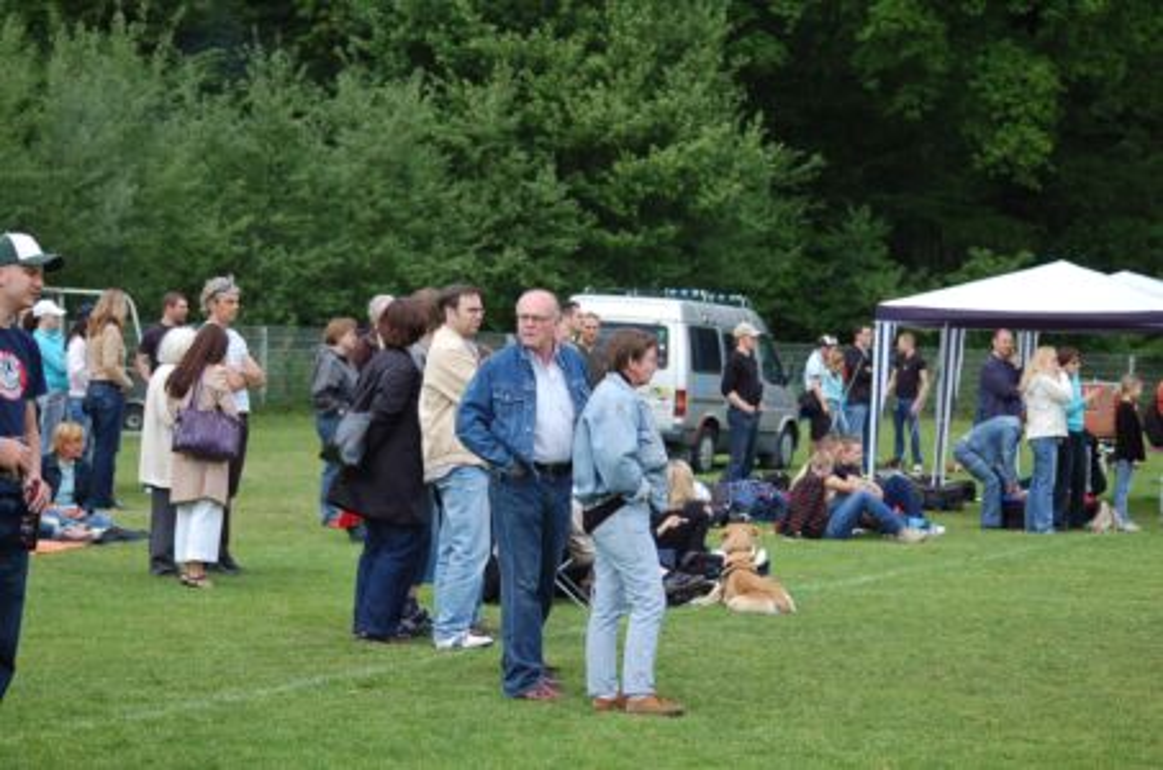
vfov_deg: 13.0
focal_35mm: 105
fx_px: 3385
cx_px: 582
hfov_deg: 19.5
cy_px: 385
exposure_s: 1/1000
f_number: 4
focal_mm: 70
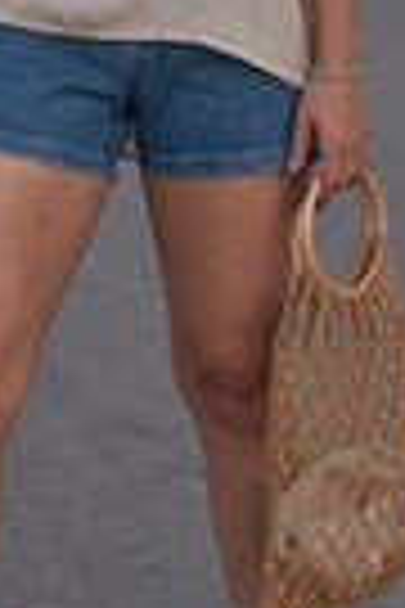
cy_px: 23
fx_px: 2902
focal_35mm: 172
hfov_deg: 8.0
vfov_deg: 11.8
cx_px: 76
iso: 1000
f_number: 4
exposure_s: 1/100
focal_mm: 50
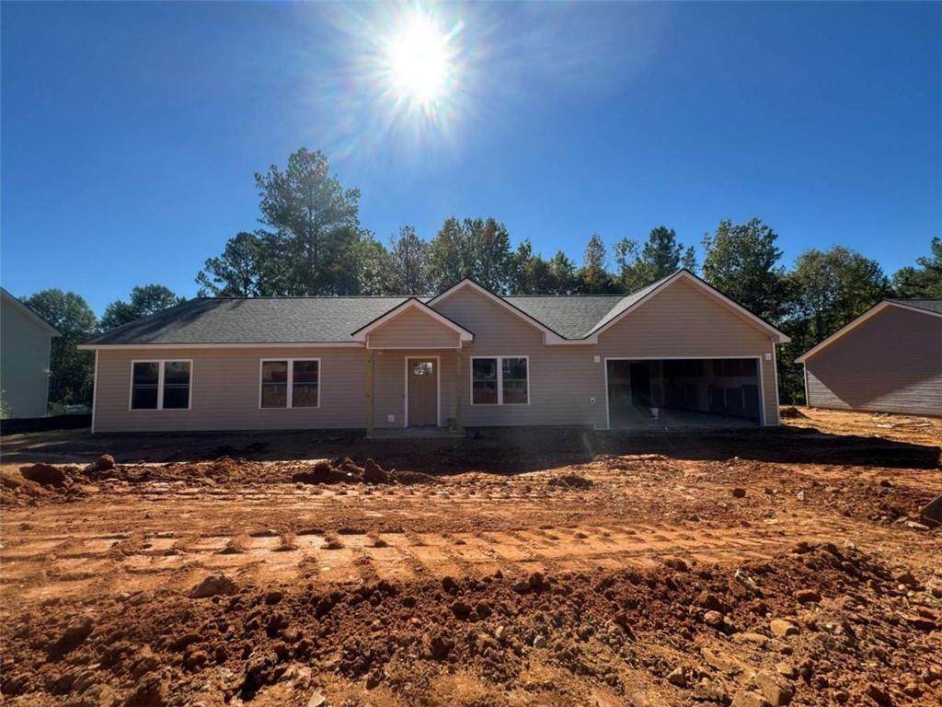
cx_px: 471
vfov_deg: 85.7
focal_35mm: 14
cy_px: 354
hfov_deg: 102.1
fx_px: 381
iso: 50
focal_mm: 2.22
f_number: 2.2
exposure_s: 1/1094
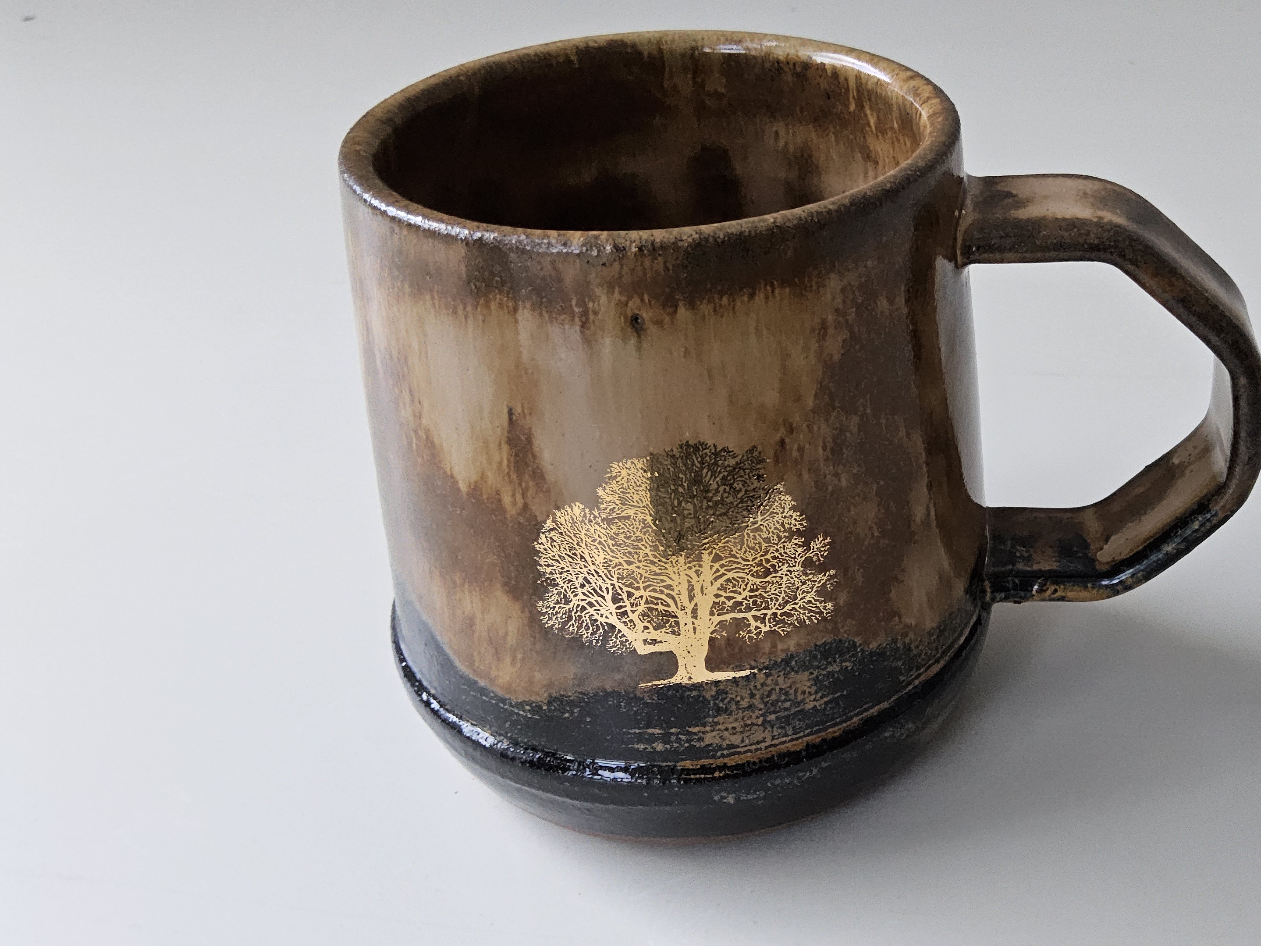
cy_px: 480
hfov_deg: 53.5
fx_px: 1202
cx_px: 904
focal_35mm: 33
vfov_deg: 42.9
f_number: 2
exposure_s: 1/120
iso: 500
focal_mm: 3.08
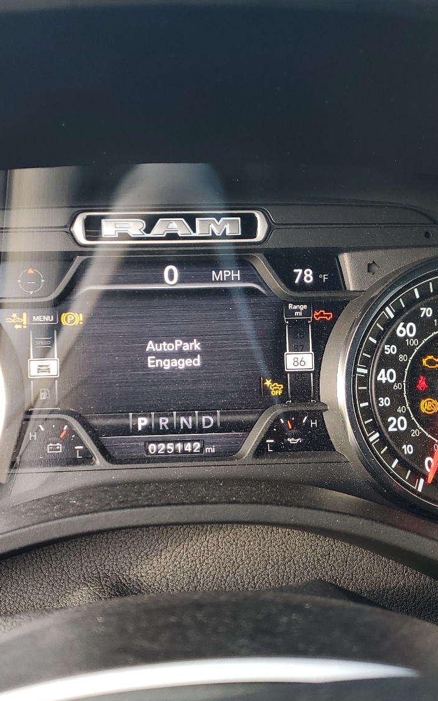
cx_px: 175
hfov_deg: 32.7
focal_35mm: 39
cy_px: 332
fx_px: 745
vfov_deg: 50.4
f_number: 1.5
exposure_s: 1/60.2
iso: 50
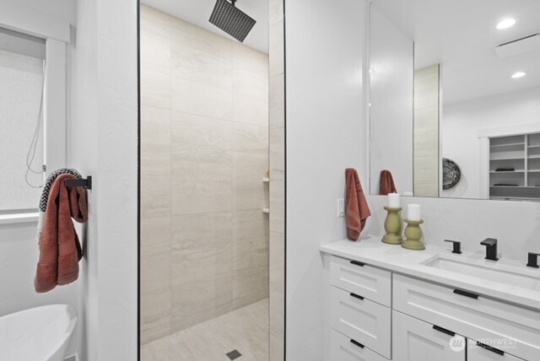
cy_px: 180
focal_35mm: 17
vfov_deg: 70.6
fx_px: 255
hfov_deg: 93.2
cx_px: 270
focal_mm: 17
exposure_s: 1/5
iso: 250
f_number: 8
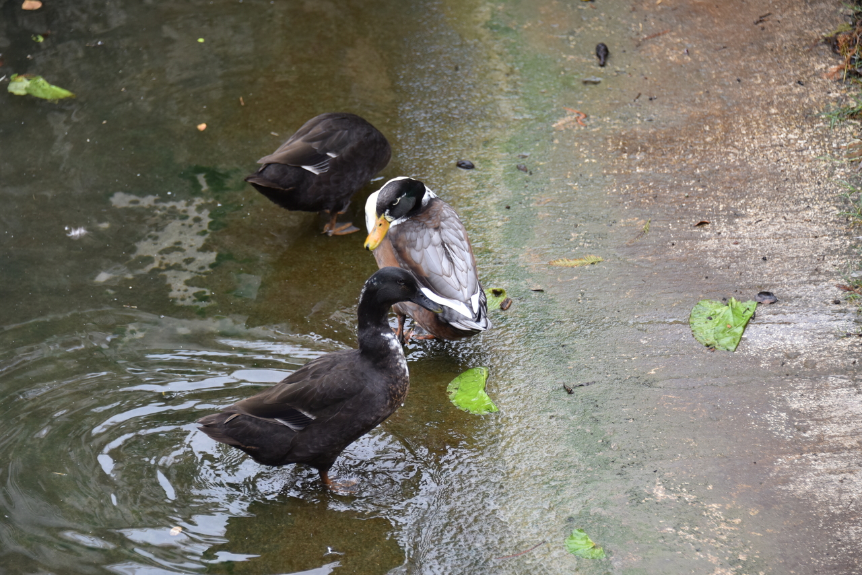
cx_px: 431
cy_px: 288
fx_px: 3233
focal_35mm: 135
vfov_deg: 10.2
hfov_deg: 15.2
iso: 450
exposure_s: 1/320
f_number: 5.6
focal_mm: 135
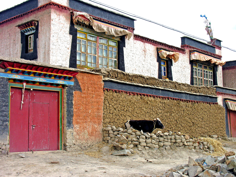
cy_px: 88
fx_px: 368
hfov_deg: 35.5
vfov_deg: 27.0
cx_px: 118
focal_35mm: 54
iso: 100
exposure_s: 1/153
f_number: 6.2
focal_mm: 13.8
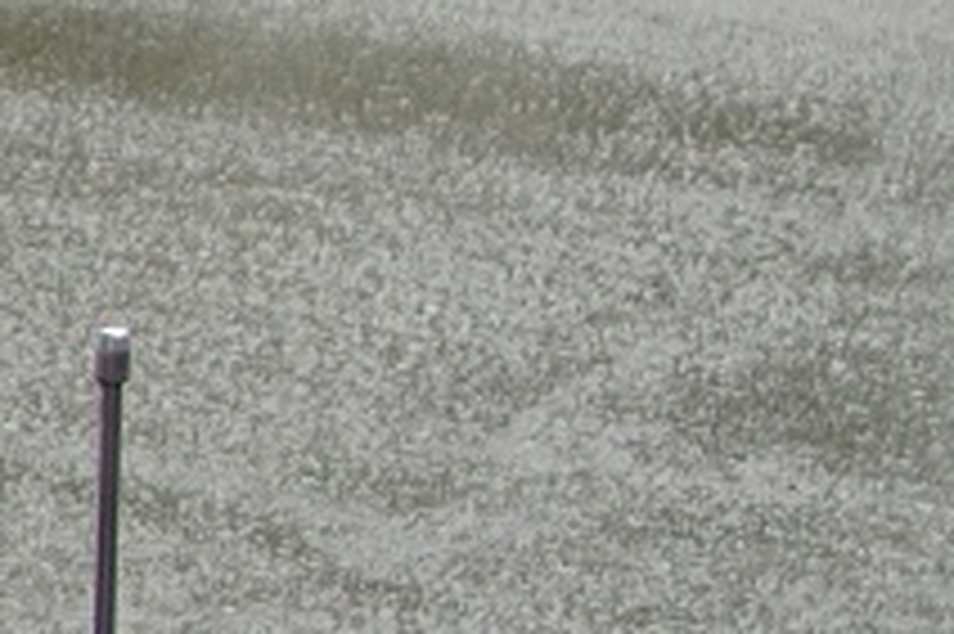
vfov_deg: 4.0
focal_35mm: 339
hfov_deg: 5.5
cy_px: 321
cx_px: -2524
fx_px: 8976
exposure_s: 1/200
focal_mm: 30
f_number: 4.5
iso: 100
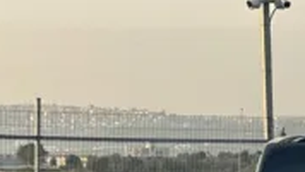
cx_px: 444
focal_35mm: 302
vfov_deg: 4.0
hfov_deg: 7.0
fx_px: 2442
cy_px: 327
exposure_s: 1/121
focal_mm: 9
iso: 32
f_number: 2.8
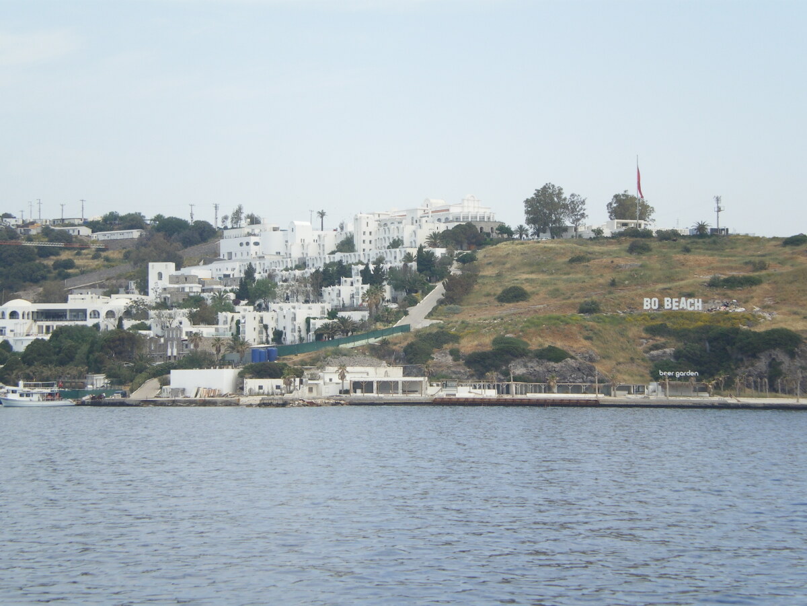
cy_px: 303
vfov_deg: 18.0
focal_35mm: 82
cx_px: 404
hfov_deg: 23.8
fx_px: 1912
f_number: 7.2
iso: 50
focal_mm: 14.3
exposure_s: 1/125
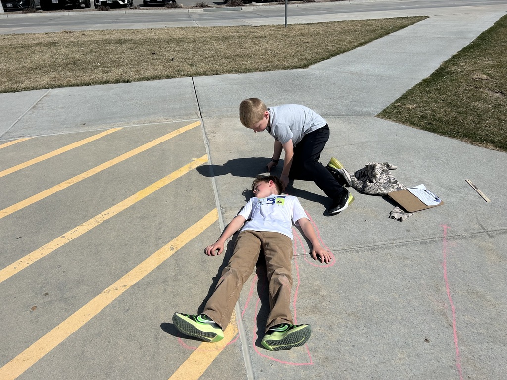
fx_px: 381
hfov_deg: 67.3
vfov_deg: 53.1
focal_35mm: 26
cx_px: 254
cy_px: 190
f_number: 1.5
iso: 50
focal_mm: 5.7
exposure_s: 1/11364
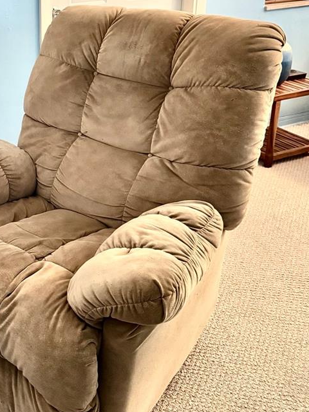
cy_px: 111
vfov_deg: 41.1
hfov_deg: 30.6
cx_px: 26
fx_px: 536
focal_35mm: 45
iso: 640
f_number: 1.78
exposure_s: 1/40
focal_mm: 6.76
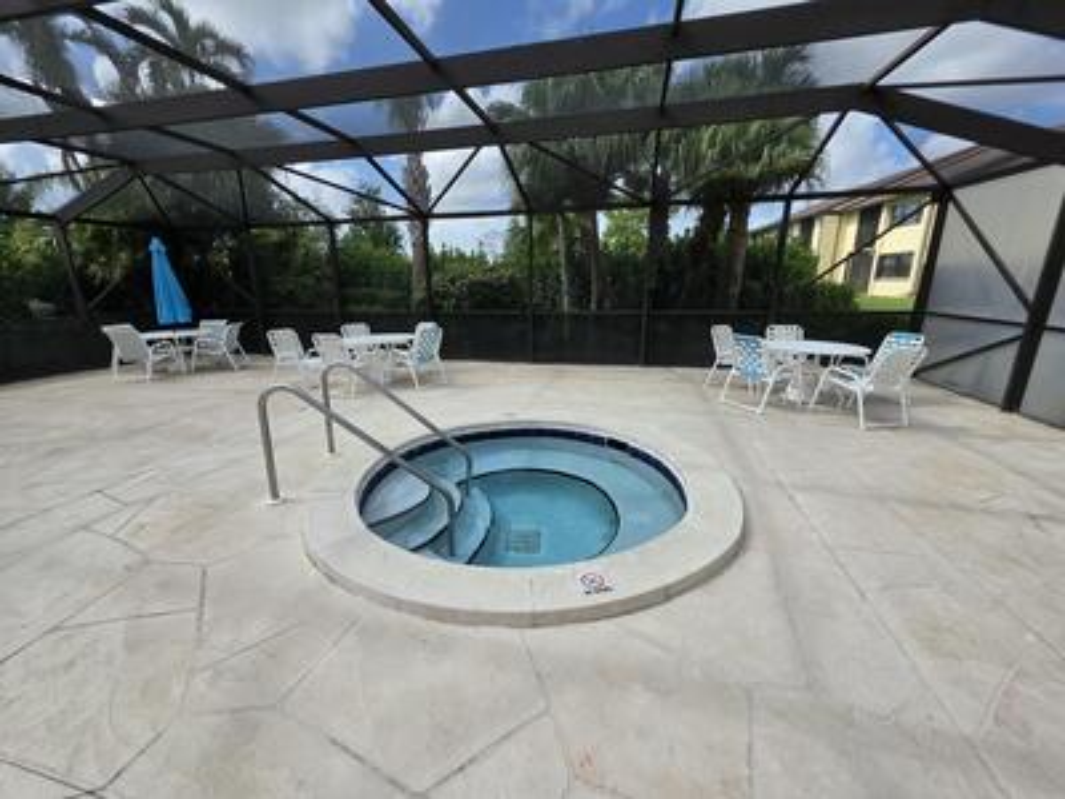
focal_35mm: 13
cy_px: 400
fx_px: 400
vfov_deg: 89.9
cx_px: 532
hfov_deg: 106.2
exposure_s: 1/848
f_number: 1.9
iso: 40
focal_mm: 2.2
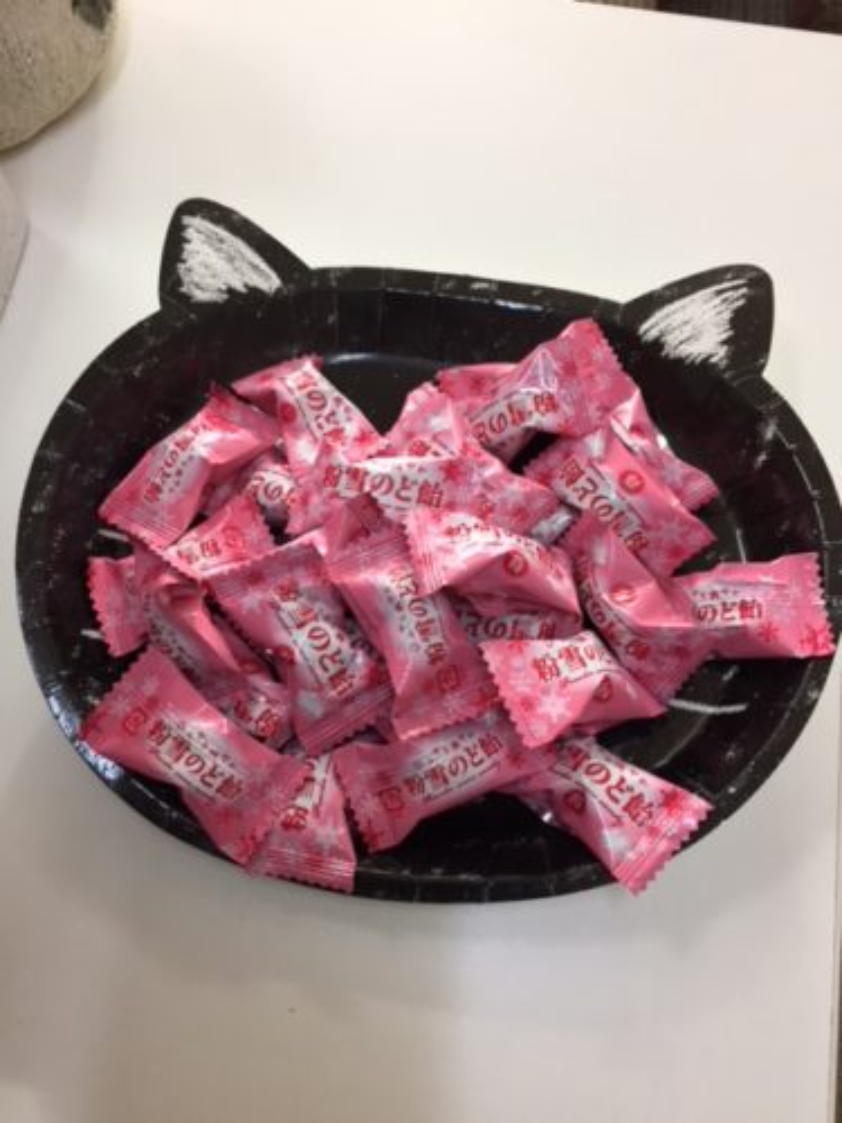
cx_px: 421
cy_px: 562
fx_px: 941
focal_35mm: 29
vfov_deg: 61.7
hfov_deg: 48.2
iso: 50
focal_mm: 4.15
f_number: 2.2
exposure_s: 1/33
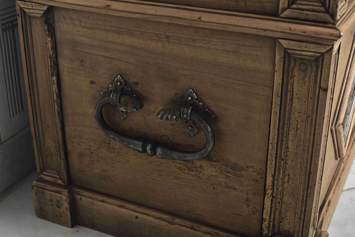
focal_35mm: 60
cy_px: 118
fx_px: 592
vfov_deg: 22.6
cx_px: 178
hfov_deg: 33.4
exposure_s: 1/100
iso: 400
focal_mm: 60
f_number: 8
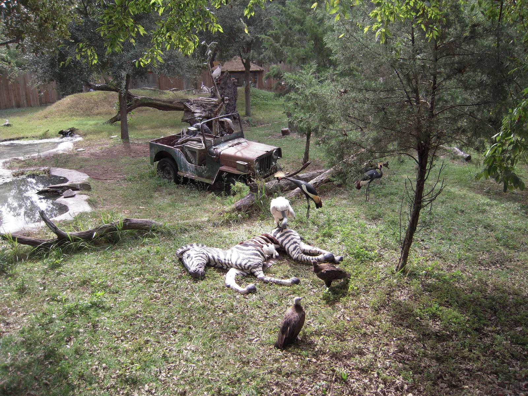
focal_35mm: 28
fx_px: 427
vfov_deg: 49.7
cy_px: 198
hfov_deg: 63.4
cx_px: 264
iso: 100
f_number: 2.7
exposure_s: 1/250
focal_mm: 5
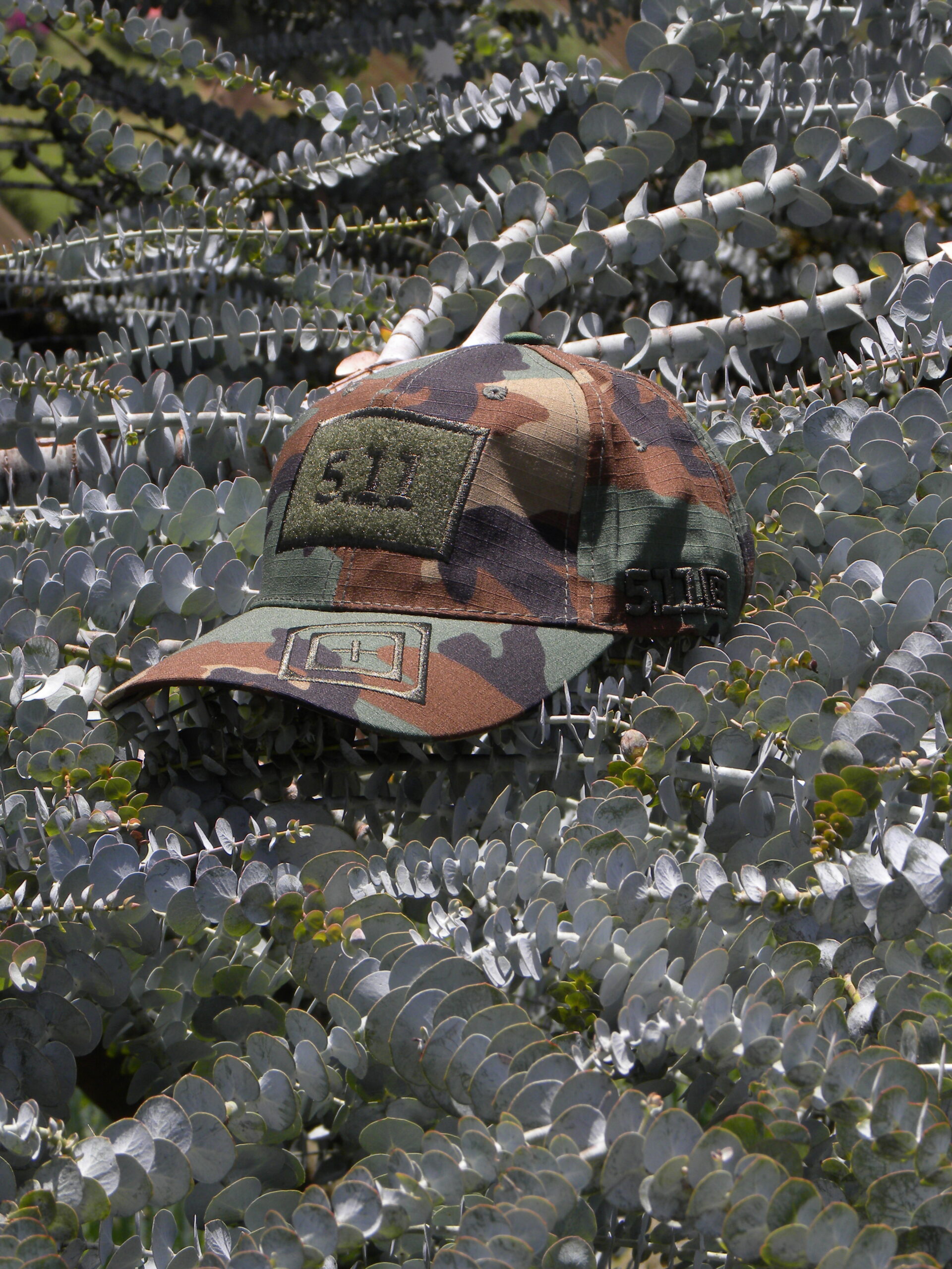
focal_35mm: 129
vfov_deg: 15.3
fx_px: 4730
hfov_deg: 11.5
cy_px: 634
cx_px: 476
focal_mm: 23
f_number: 5.6
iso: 64
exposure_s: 1/300
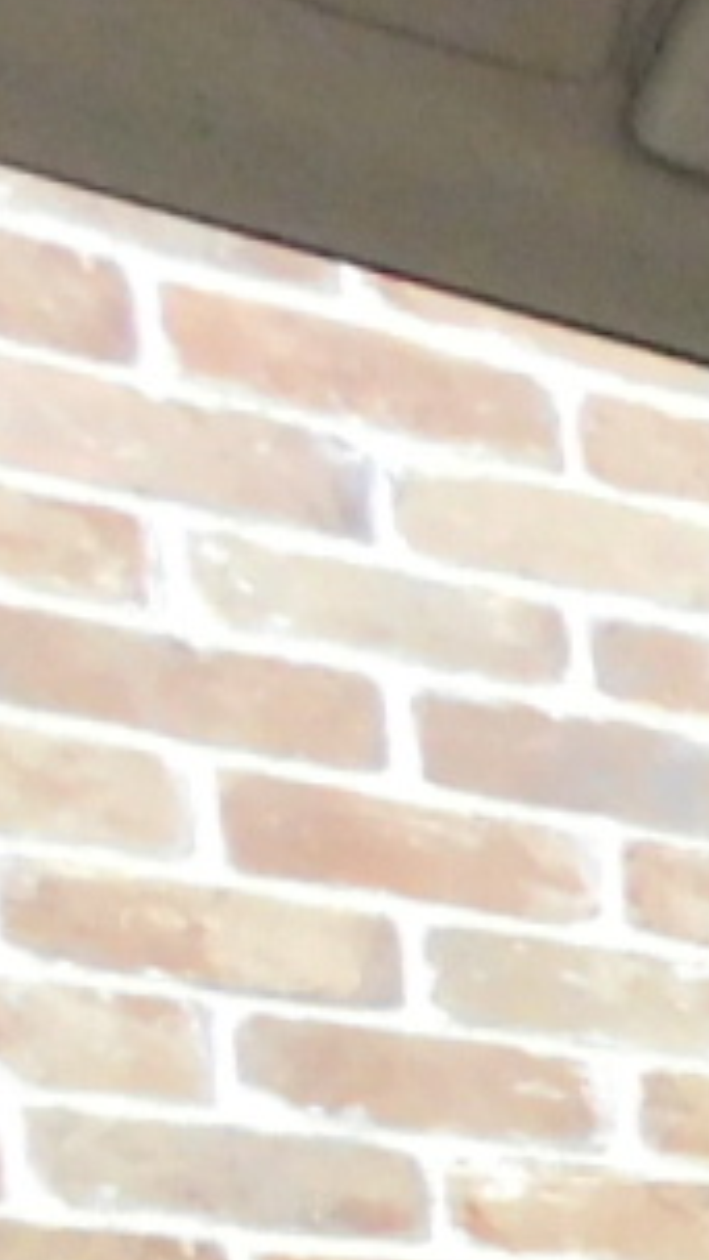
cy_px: 2321
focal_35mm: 132
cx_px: 2977
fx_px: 4412
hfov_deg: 6.8
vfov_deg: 14.2
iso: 640
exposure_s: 1/8
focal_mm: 4
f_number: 3
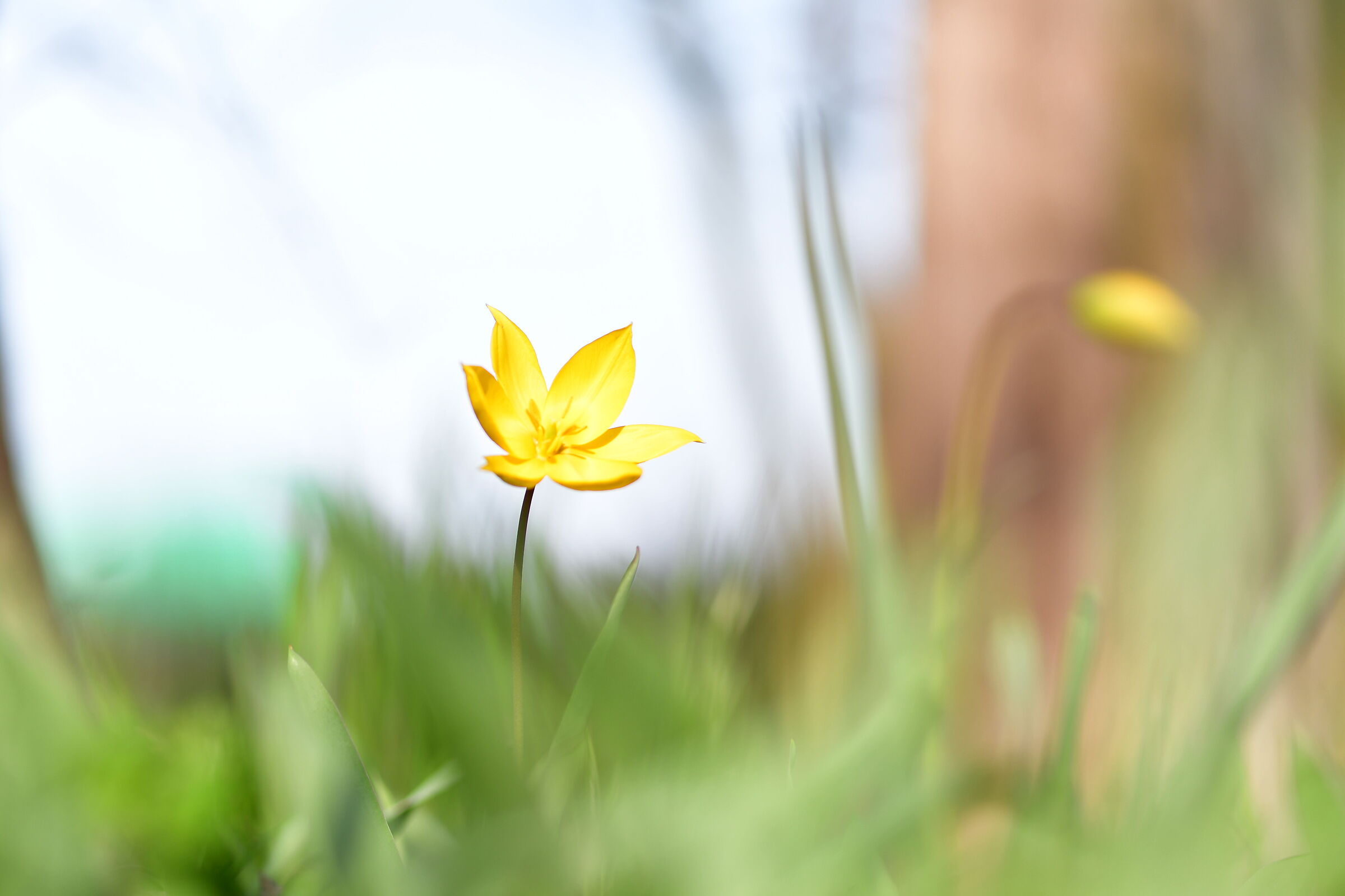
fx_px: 4744
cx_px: 672
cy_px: 448
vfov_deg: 10.8
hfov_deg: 16.1
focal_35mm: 127
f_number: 1.8
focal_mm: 85
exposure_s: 1/1250
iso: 100
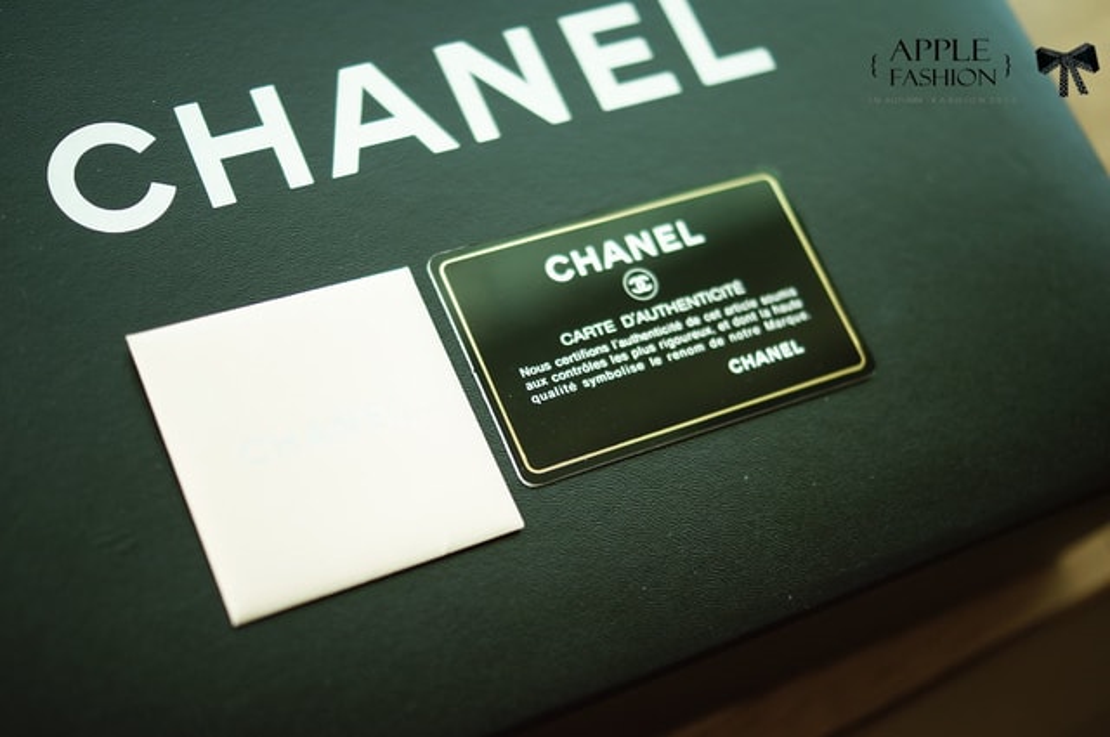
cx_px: 555
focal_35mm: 52
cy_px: 368
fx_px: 1617
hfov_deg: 37.9
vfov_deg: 25.7
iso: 100
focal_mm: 35
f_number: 1.8
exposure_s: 1/80
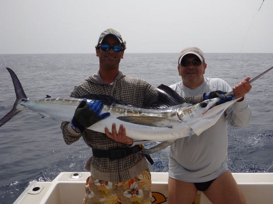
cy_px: 102
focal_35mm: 36
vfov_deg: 39.6
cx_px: 136
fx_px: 284
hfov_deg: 51.4
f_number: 3.9
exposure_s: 1/1000
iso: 100
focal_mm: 6.4
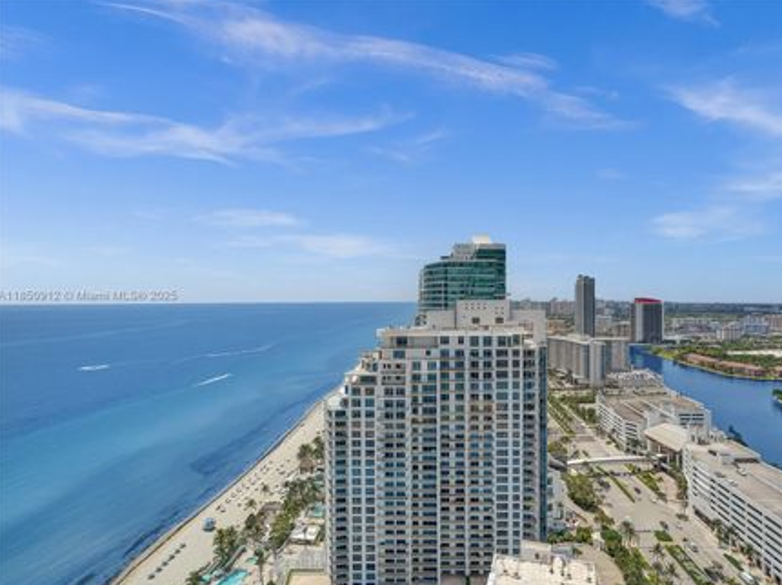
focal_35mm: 19
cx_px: 449
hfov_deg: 84.1
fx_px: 429
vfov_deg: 68.6
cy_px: 296
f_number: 5
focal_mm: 17
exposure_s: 1/500
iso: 100
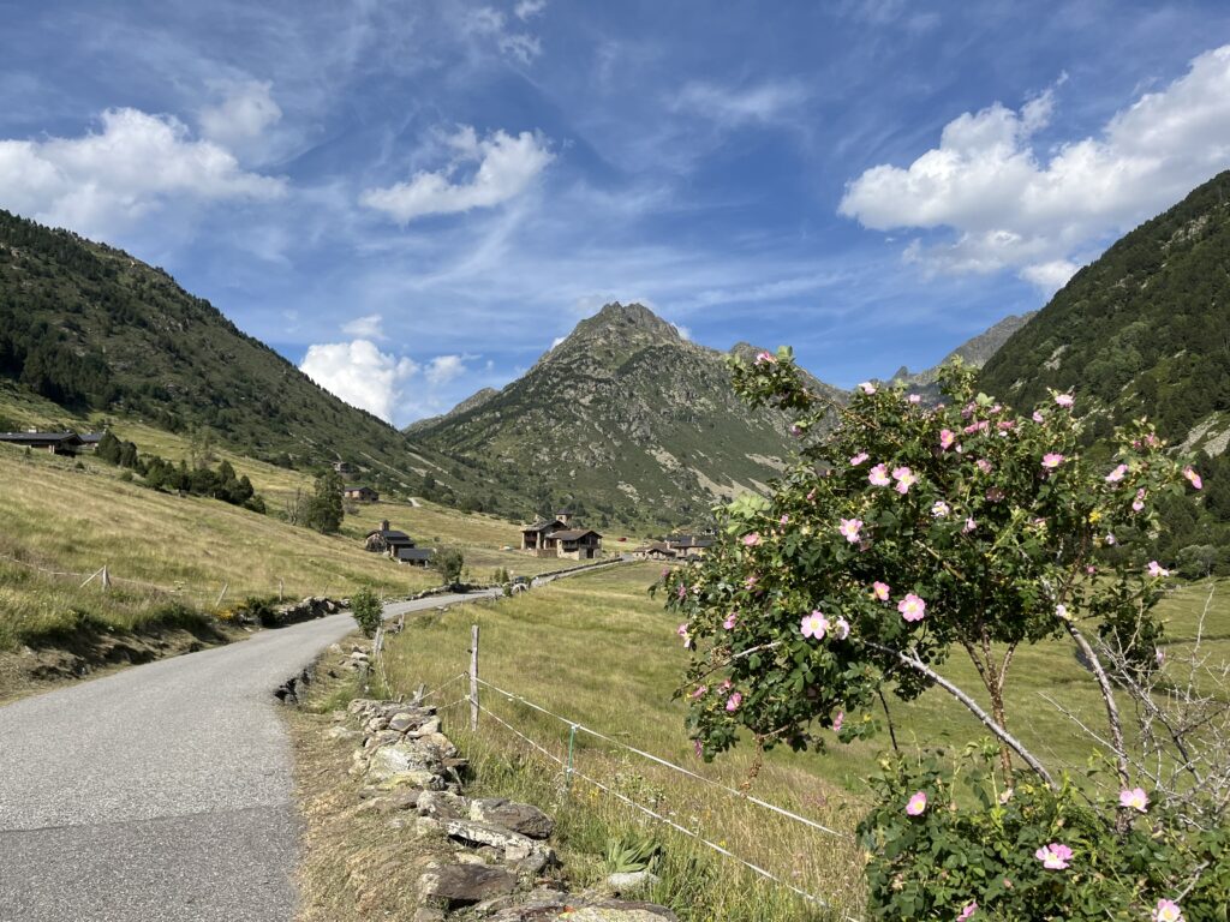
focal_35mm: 26
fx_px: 924
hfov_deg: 67.3
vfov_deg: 53.1
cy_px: 461
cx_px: 615
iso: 50
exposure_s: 1/4149
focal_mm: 5.1
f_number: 1.6
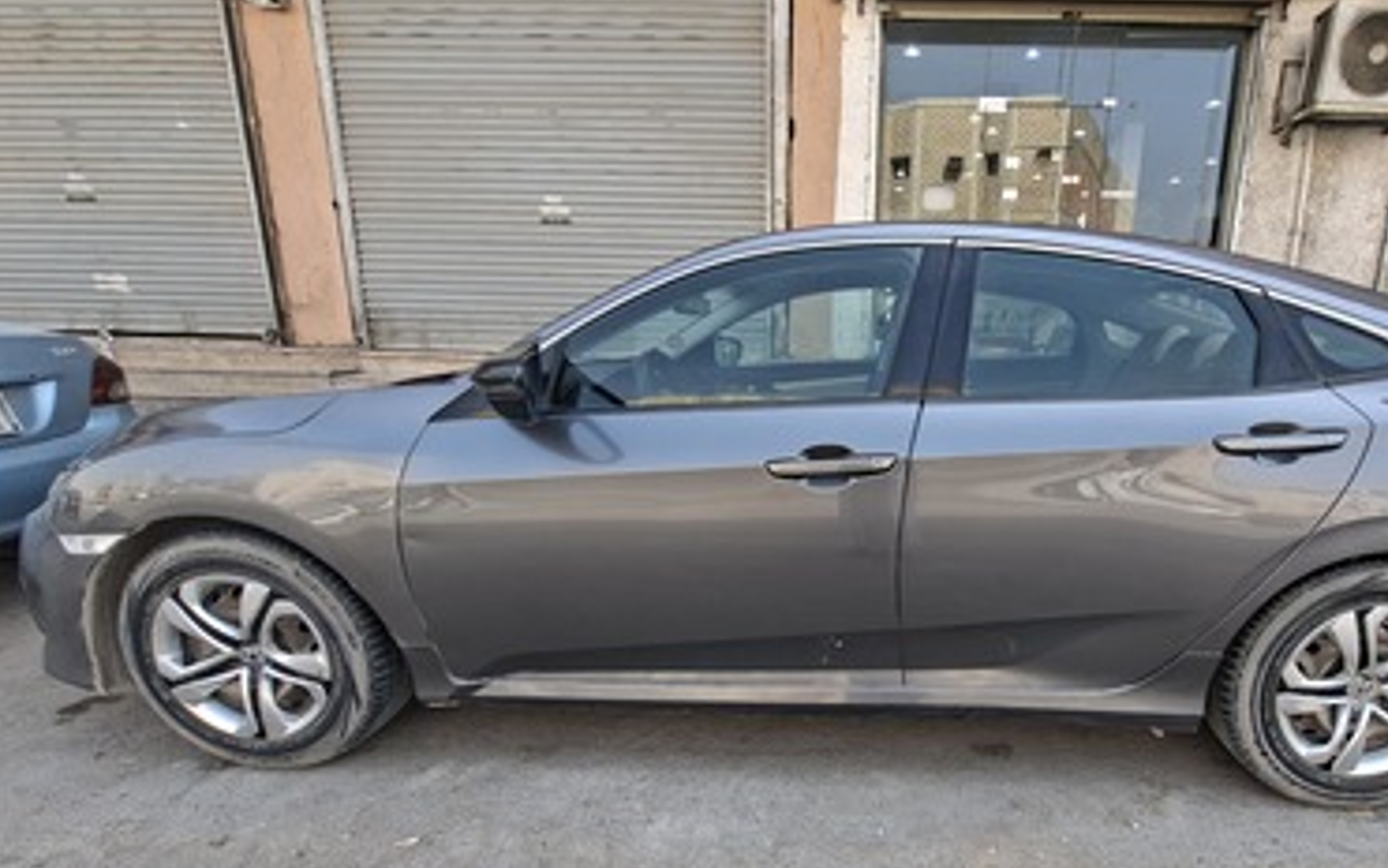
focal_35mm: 17
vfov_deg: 67.6
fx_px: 643
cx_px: 851
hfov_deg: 92.8
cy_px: 499
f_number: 2.2
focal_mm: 1.74
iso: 40
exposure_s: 1/148
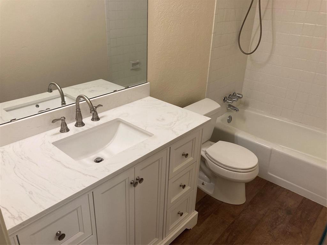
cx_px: 164
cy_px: 122
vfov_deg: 49.7
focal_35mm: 28
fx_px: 265
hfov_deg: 63.4
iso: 50
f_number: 1.8
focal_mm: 3.99
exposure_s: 1/60
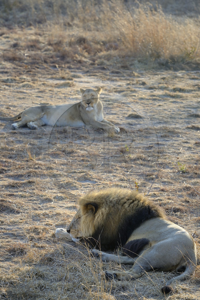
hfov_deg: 10.2
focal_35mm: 135
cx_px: 100
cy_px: 150
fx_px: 1125
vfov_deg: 15.2
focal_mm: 135
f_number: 6.3
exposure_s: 1/400
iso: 400
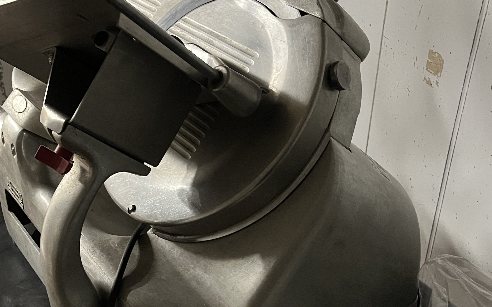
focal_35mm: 49
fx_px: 657
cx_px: 181
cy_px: 182
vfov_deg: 26.3
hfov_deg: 40.7
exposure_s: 1/40
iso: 640
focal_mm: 5.1
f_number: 1.6
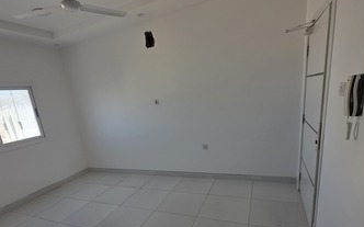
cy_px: 154
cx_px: 163
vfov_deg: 60.4
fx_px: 188
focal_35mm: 19
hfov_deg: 87.7
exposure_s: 1/100
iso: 32
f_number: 1.9
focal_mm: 2.2
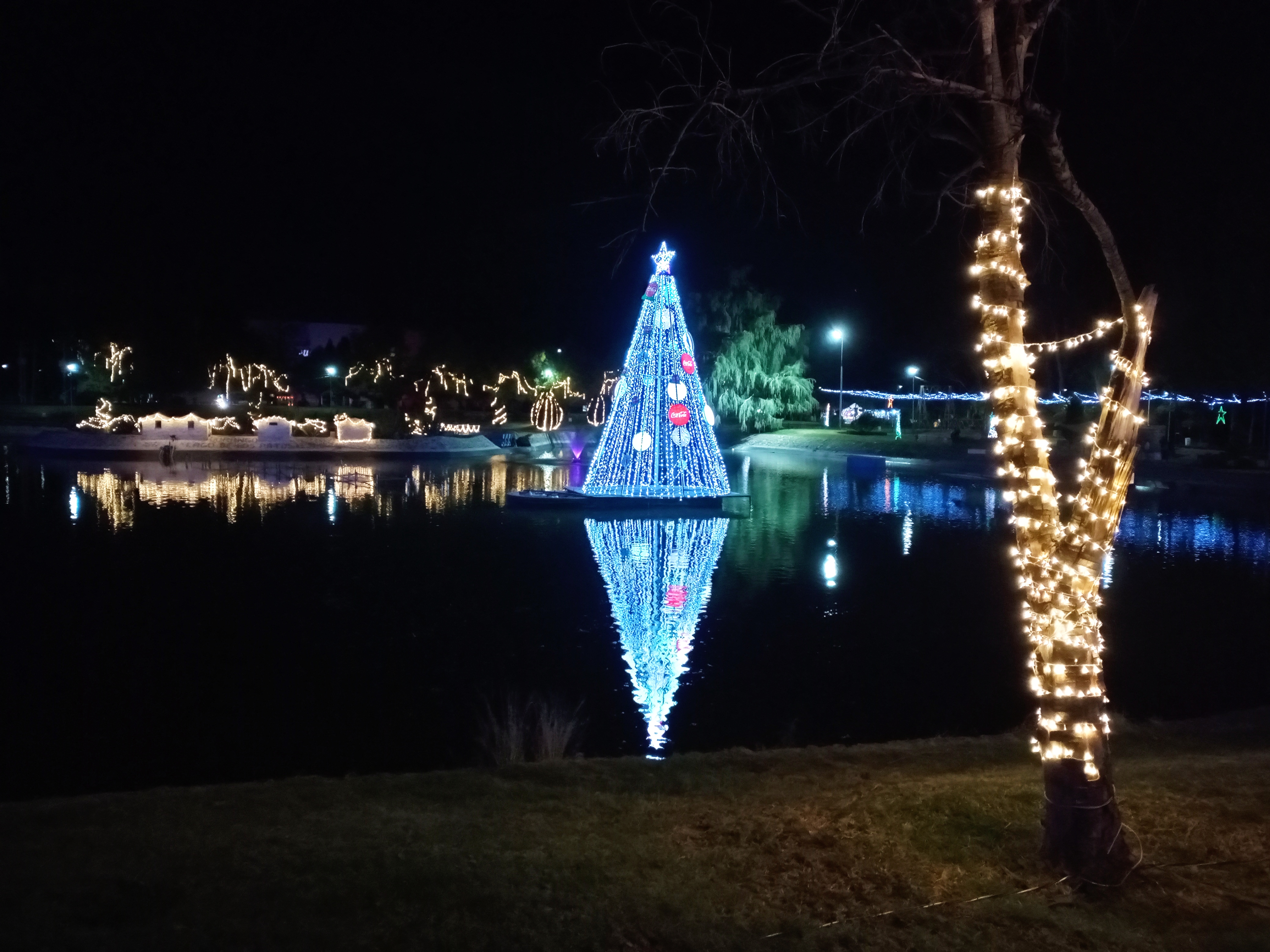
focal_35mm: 27
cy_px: 476
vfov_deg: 51.4
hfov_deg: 65.3
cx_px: 635
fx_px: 991
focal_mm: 3.79
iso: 2512
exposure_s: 1/15
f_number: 2.2
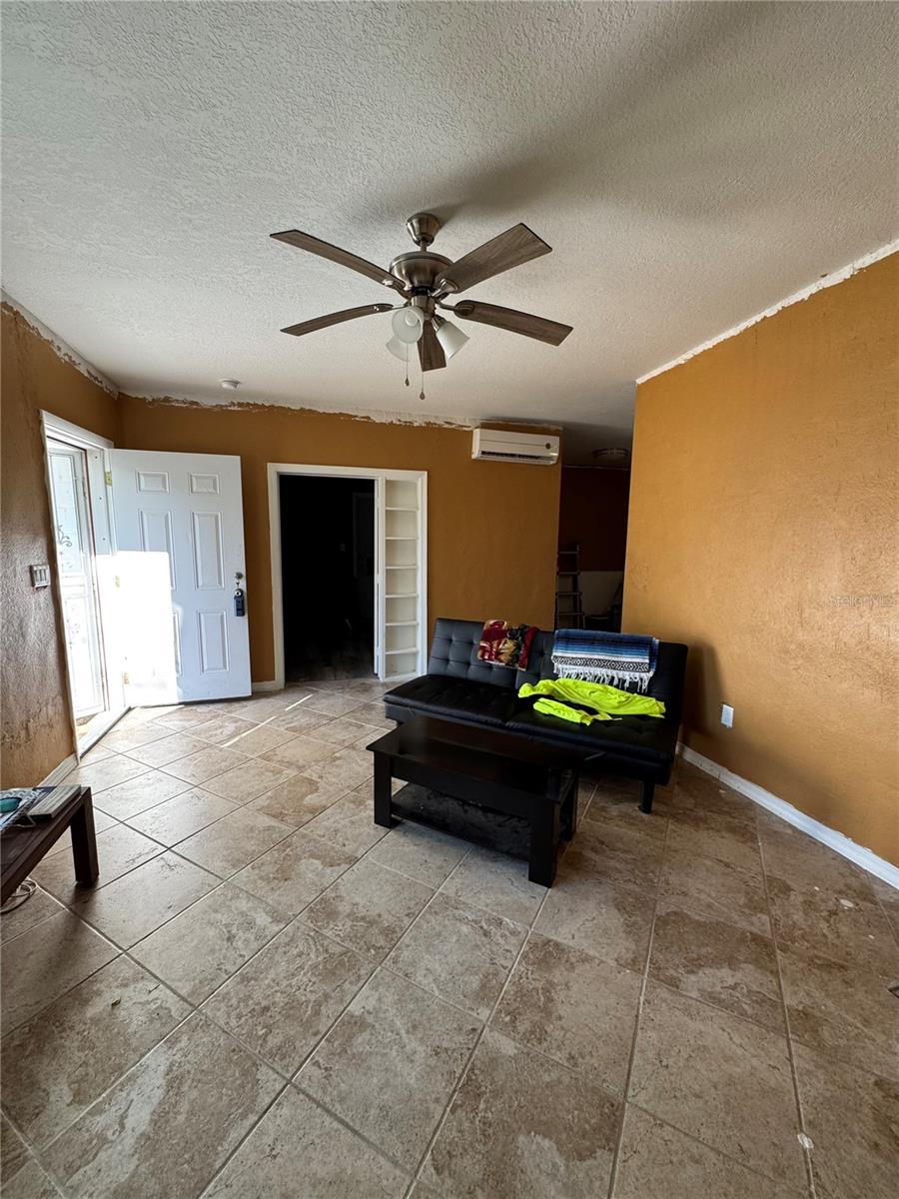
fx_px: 485
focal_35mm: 14
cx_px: 450
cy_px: 600
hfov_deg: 85.7
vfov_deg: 102.1
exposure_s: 1/99
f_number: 2.2
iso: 125
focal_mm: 2.22
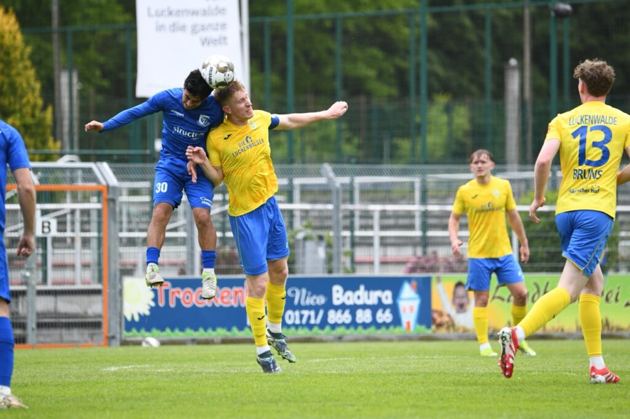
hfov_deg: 5.2
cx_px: 315
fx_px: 6997
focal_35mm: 400
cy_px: 210
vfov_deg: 3.4
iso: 1250
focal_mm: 400
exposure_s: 1/1600
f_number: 6.3
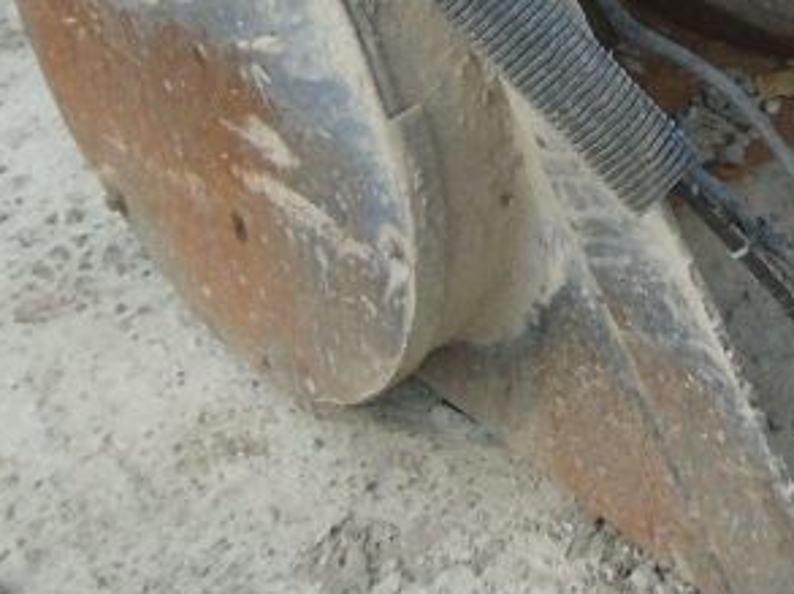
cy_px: -152
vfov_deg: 15.5
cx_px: 856
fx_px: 2085
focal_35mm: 91
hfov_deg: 20.6
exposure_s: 1/250
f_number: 8
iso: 100
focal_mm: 4.6
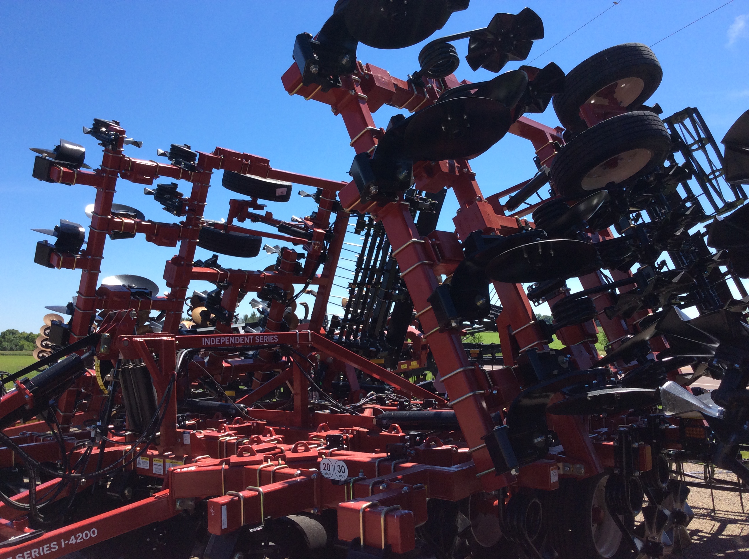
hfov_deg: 56.9
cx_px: 374
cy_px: 280
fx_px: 691
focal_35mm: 32
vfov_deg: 44.1
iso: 32
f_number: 2.4
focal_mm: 3.3
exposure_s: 1/1192
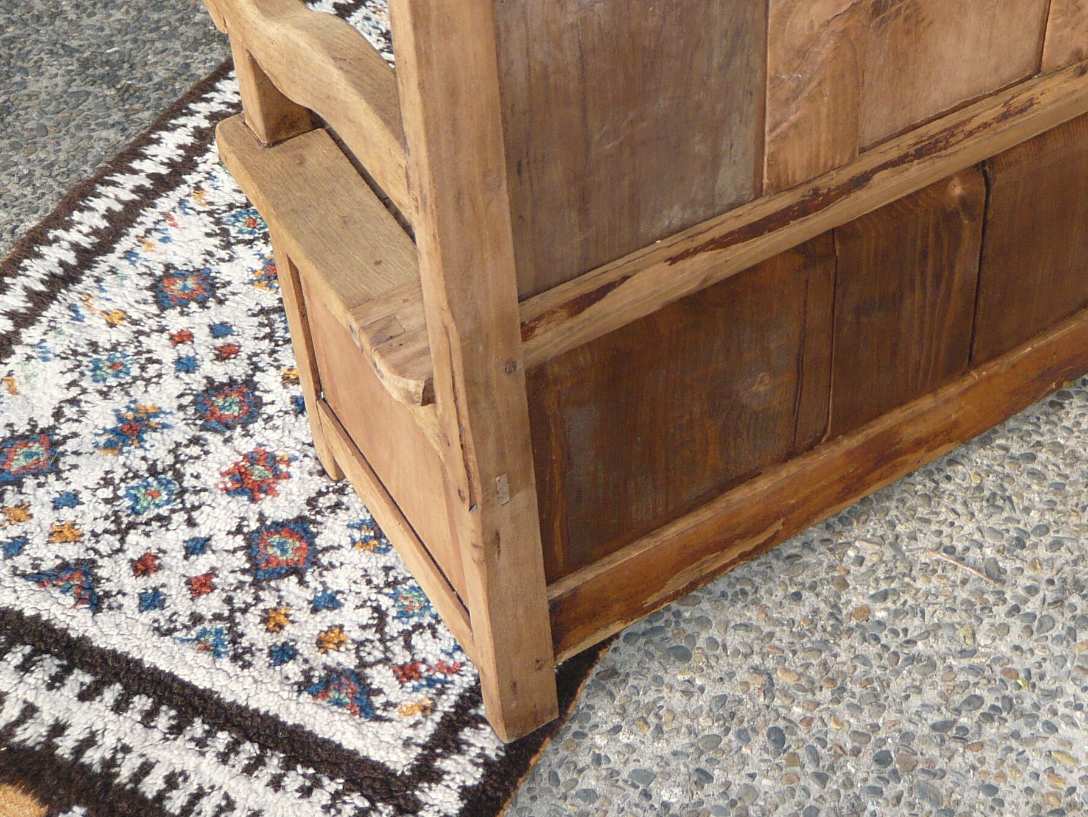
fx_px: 1729
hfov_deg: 33.9
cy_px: 126
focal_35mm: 55
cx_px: 871
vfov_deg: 25.9
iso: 100
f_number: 3
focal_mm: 5.2
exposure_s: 1/250
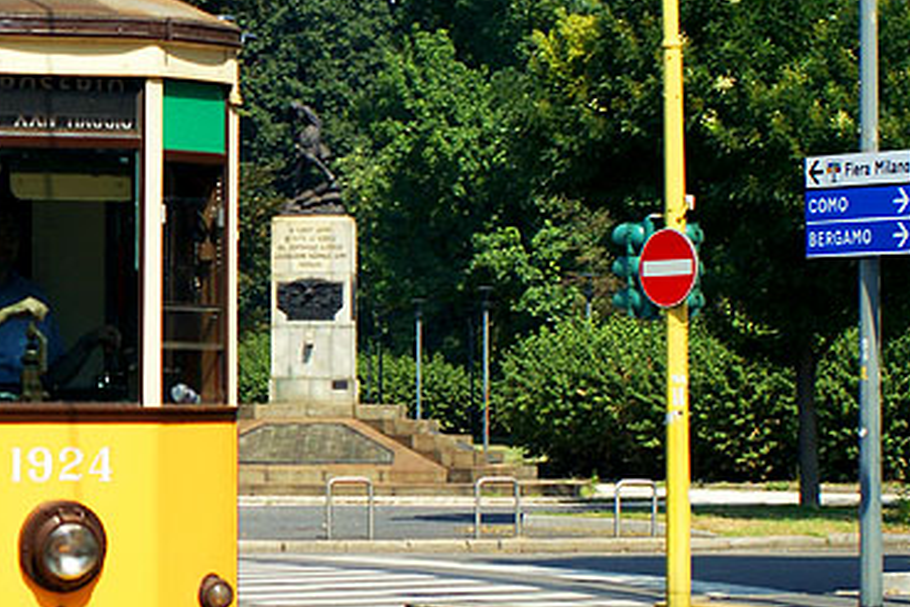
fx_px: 5257
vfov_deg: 6.6
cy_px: 269
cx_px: -217
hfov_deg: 9.7
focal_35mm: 208
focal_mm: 50
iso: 200
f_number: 6.3
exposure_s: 1/500
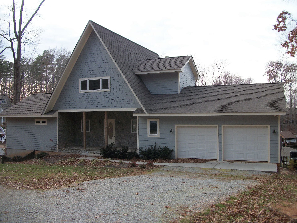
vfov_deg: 44.2
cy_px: 112
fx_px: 275
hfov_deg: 56.8
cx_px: 148
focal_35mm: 32
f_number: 2.9
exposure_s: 1/320
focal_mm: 5.7
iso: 80
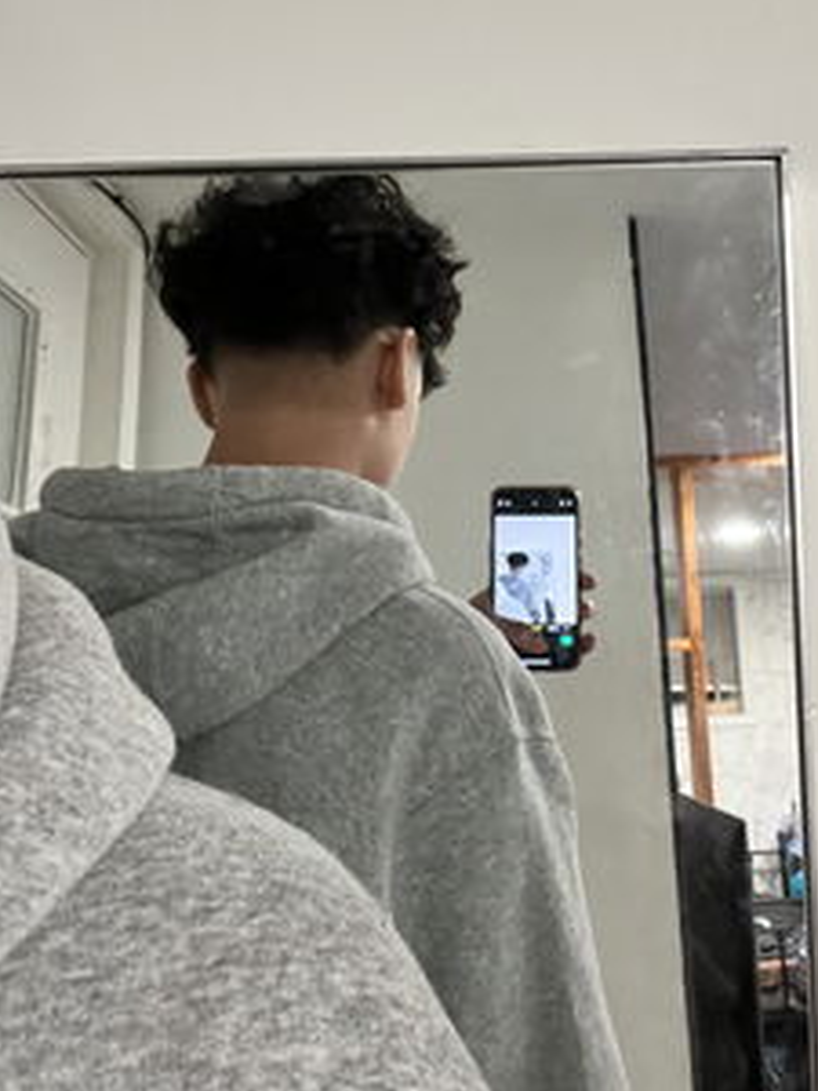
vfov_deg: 46.4
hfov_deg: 35.6
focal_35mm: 40
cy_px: 404
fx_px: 1260
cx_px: 542
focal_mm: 2.71
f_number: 2.2
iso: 400
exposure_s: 1/30
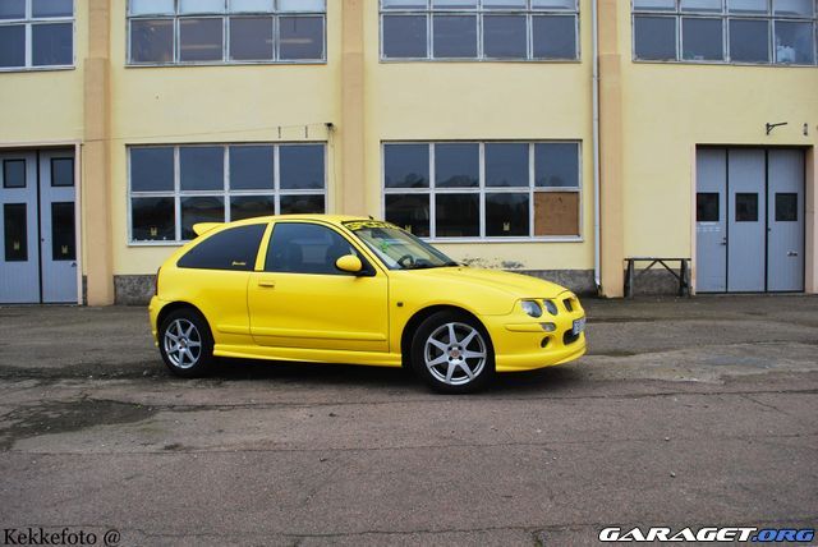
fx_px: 614
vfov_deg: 48.0
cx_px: 409
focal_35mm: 27
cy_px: 274
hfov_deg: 67.3
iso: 160
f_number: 5.6
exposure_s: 1/125
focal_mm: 18
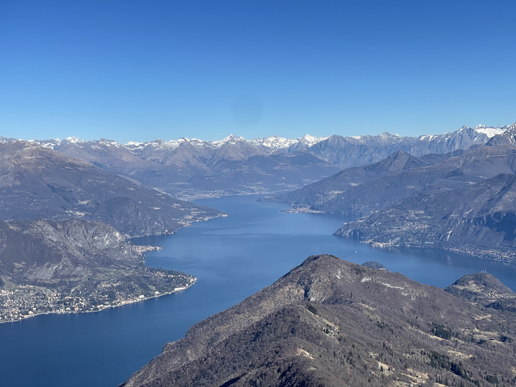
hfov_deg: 36.8
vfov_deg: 28.0
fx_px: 775
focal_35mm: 52
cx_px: 258
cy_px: 194
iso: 25
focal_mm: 6
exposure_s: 1/2994
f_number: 2
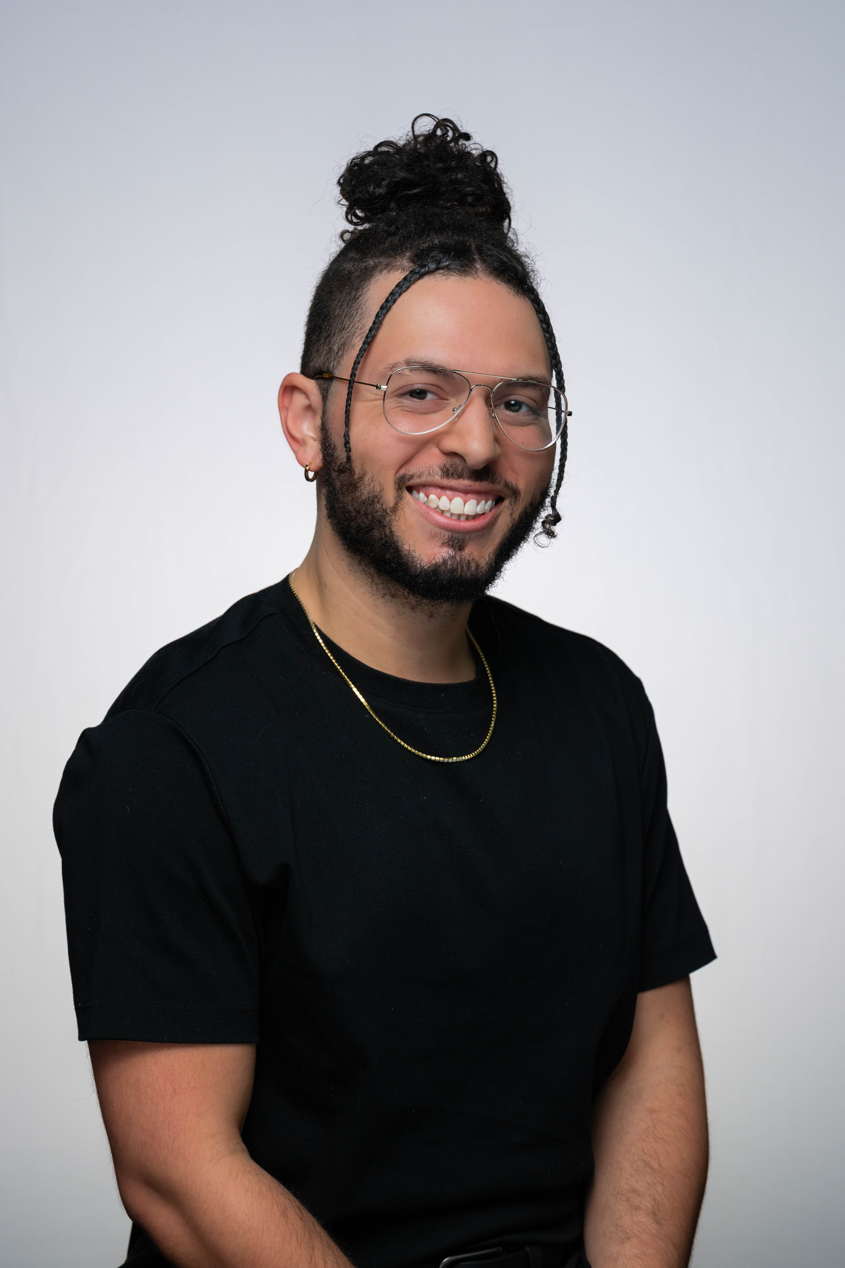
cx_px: 422
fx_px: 3556
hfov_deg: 13.6
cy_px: 634
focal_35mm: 101
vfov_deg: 20.2
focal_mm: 101
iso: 640
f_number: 8
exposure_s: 1/125
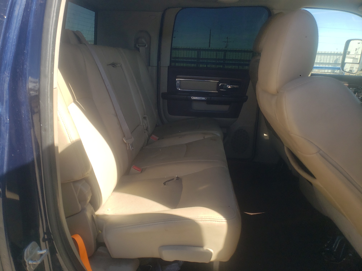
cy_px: 136
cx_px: 181
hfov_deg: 67.3
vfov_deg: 53.1
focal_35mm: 26
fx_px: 272
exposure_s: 1/833
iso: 50
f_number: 1.5
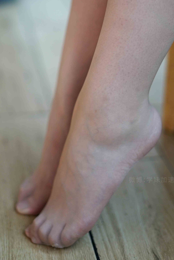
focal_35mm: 63
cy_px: 107
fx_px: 456
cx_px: 85
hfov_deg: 21.6
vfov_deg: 31.8
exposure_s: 1/640
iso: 500
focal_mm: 50
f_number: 1.8
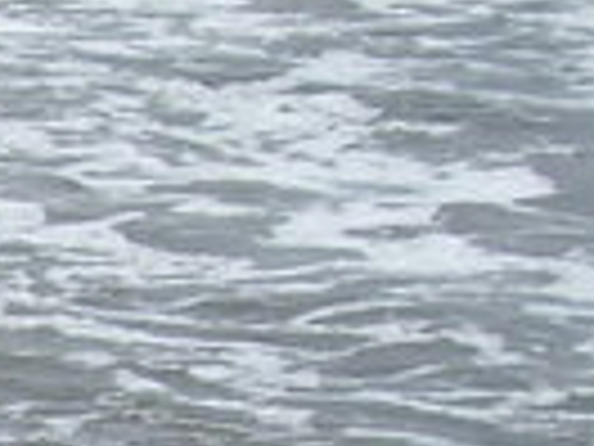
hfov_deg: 6.3
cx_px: -1071
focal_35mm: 294
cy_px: 640
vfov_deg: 5.0
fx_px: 5045
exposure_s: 1/800
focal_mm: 6.2
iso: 50
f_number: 4.3
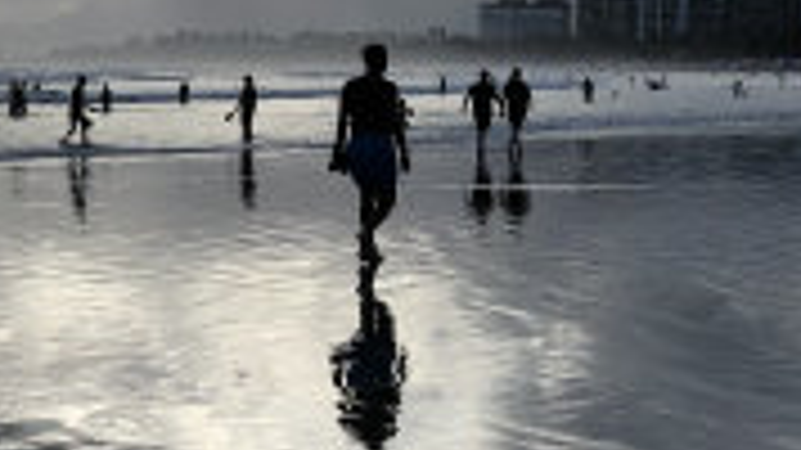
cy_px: 223
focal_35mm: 105
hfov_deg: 19.3
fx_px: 2229
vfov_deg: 11.5
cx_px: -148
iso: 25
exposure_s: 1/4808
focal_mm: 3.99
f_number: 1.8
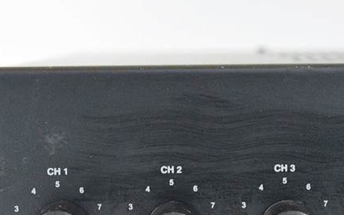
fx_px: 1416
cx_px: 245
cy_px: 228
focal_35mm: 151
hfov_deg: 13.8
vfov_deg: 8.6
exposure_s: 1/100
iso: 1600
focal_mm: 42
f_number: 7.1
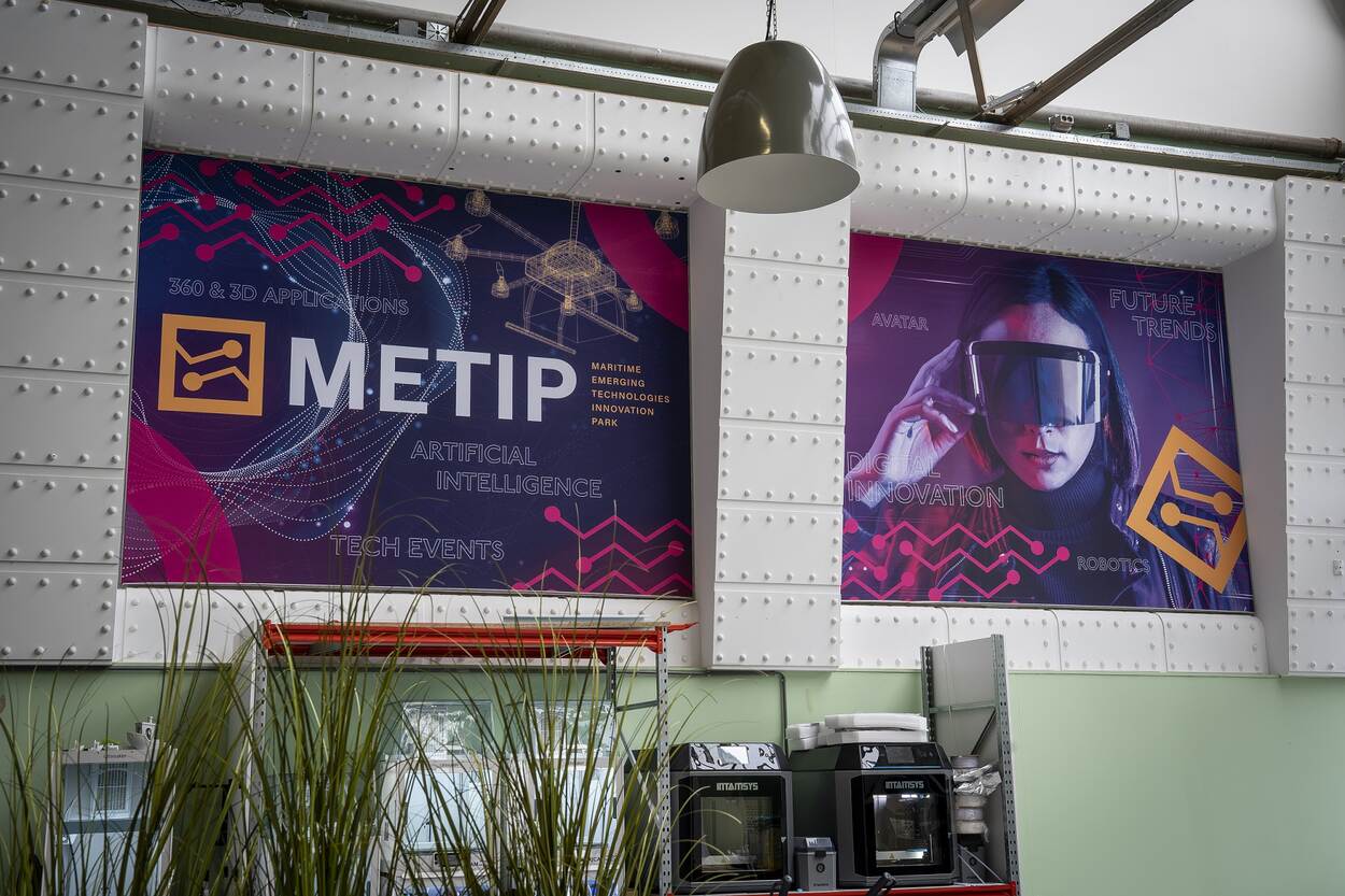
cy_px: 448
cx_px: 672
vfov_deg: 31.2
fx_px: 1606
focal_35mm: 43
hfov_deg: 45.4
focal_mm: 43
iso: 1600
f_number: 10
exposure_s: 1/50
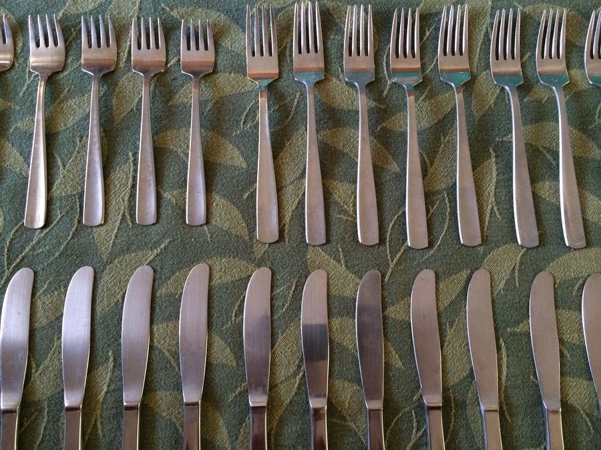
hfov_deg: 60.0
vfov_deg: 46.8
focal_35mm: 30
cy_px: 225
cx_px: 300
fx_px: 521
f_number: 2.2
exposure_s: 1/30
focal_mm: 4.12
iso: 250
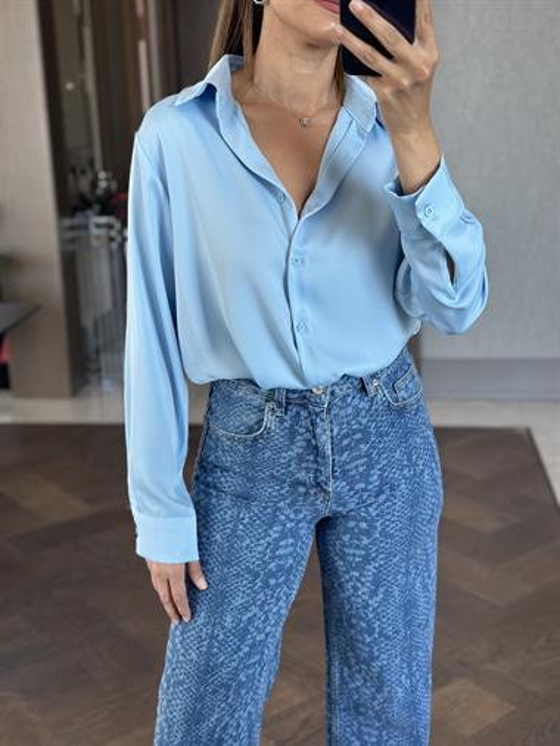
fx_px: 1034
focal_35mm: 48
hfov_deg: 30.3
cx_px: 280
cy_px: 373
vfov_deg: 39.6
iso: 125
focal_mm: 6.86
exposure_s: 1/121
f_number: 1.78
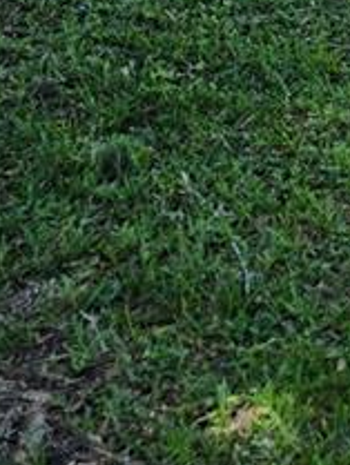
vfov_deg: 13.6
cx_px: 671
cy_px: -336
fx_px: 1778
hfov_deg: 10.4
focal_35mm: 132
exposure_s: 1/361
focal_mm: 6.3
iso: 12
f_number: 1.7
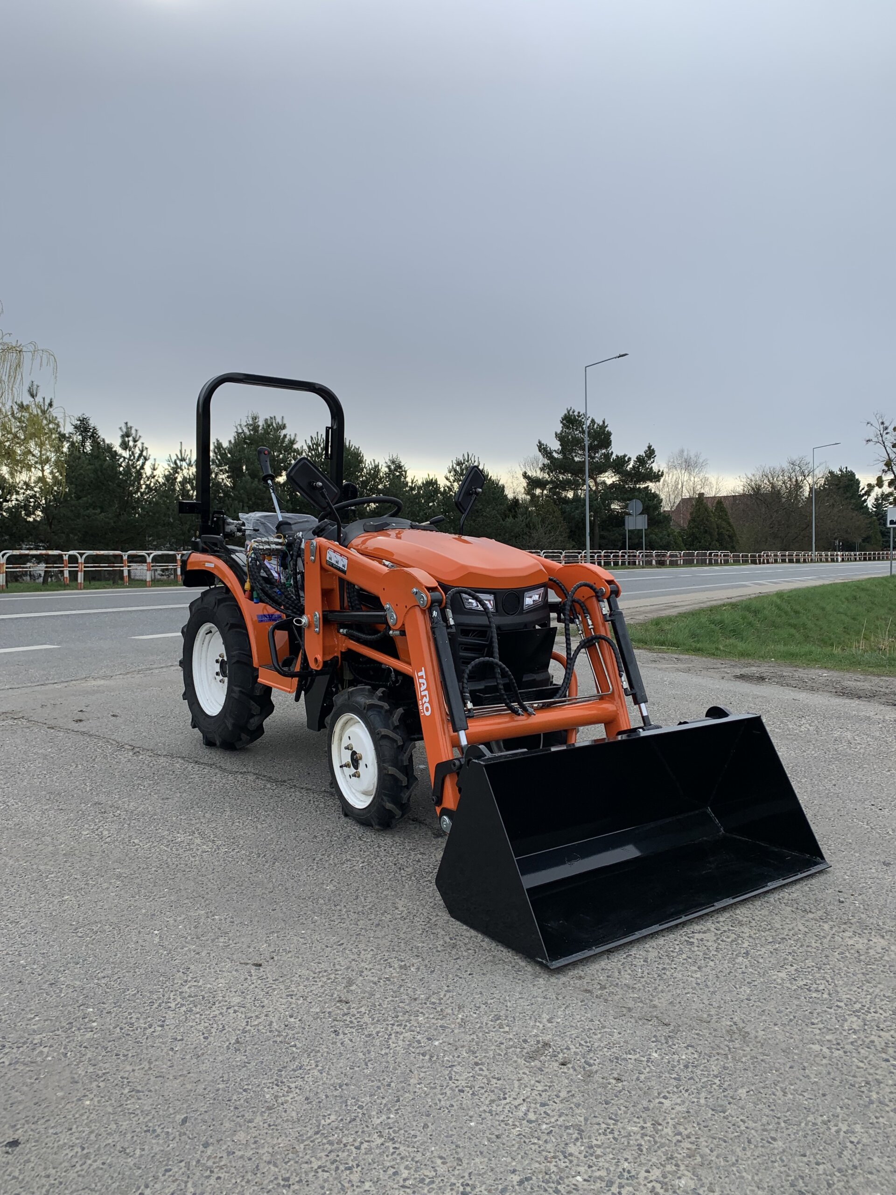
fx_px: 897
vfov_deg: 67.3
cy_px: 598
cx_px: 448
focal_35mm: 26
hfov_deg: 53.1
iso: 25
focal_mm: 4.25
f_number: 1.8
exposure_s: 1/1250
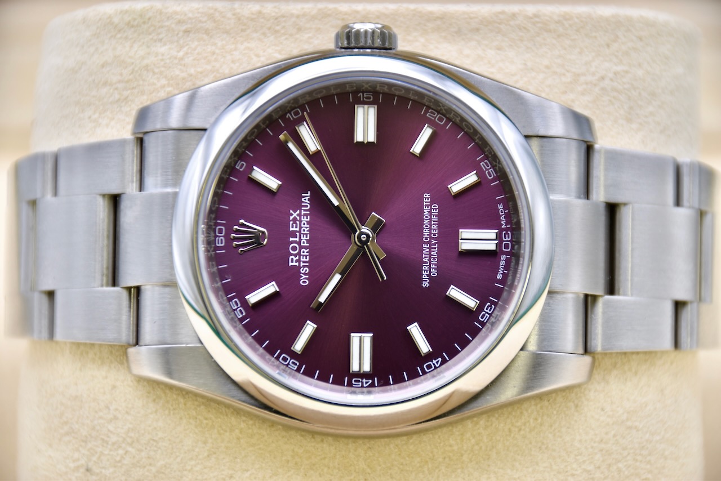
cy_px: 240
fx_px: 7512
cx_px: 360
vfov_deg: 3.7
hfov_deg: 5.5
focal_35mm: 375
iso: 100
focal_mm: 250
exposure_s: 1/13
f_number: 6.3
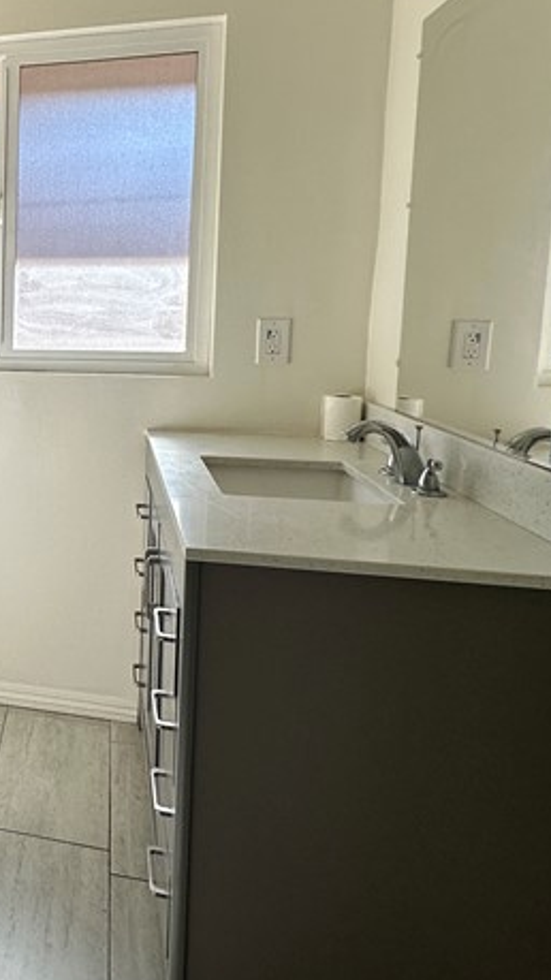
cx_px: -186
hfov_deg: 27.9
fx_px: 884
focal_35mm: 34
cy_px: 384
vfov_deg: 57.5
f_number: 2.2
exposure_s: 1/159
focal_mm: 2.22
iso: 40
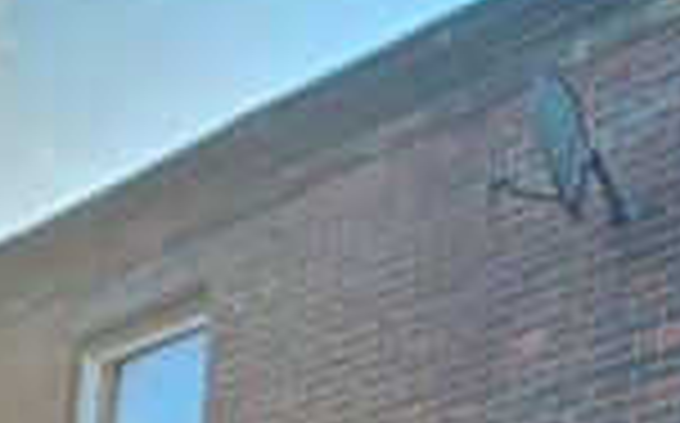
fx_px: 1185
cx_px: 910
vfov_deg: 13.8
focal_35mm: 64
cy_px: 1042
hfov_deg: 26.5
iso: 50
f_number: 2.2
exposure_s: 1/208
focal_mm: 2.2
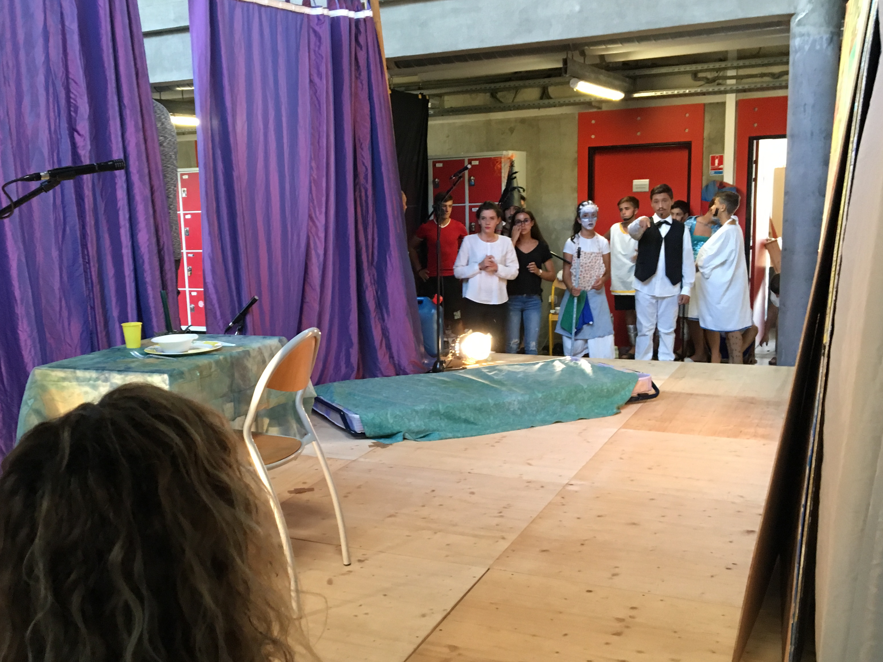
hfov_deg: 48.5
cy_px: 373
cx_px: 334
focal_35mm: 38
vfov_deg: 37.7
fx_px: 969
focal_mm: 4.15
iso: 160
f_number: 2.2
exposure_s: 1/33
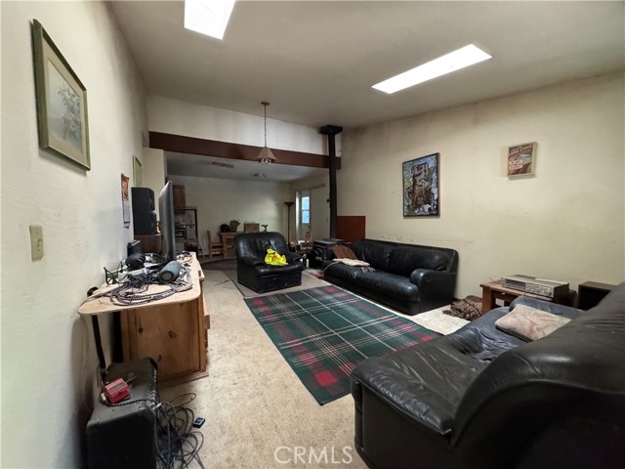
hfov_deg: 102.1
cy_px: 234
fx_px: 253
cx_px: 312
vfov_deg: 85.7
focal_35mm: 14
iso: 1250
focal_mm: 2.22
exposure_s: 1/60
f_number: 2.2
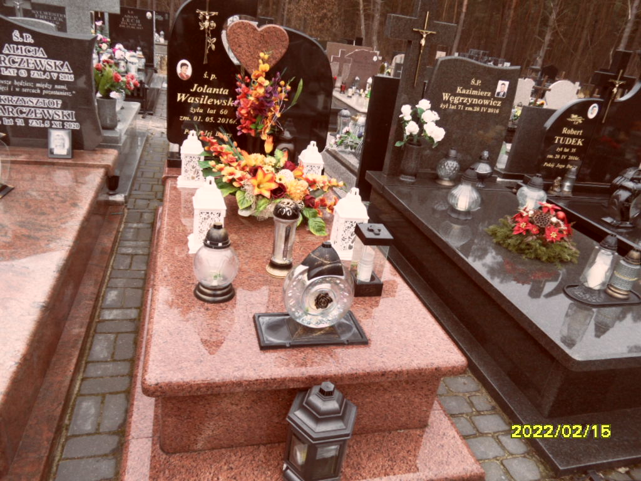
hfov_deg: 71.6
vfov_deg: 56.8
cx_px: 320
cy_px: 240
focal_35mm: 24
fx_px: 444
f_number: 3.2
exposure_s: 1/90
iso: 100
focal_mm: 3.9
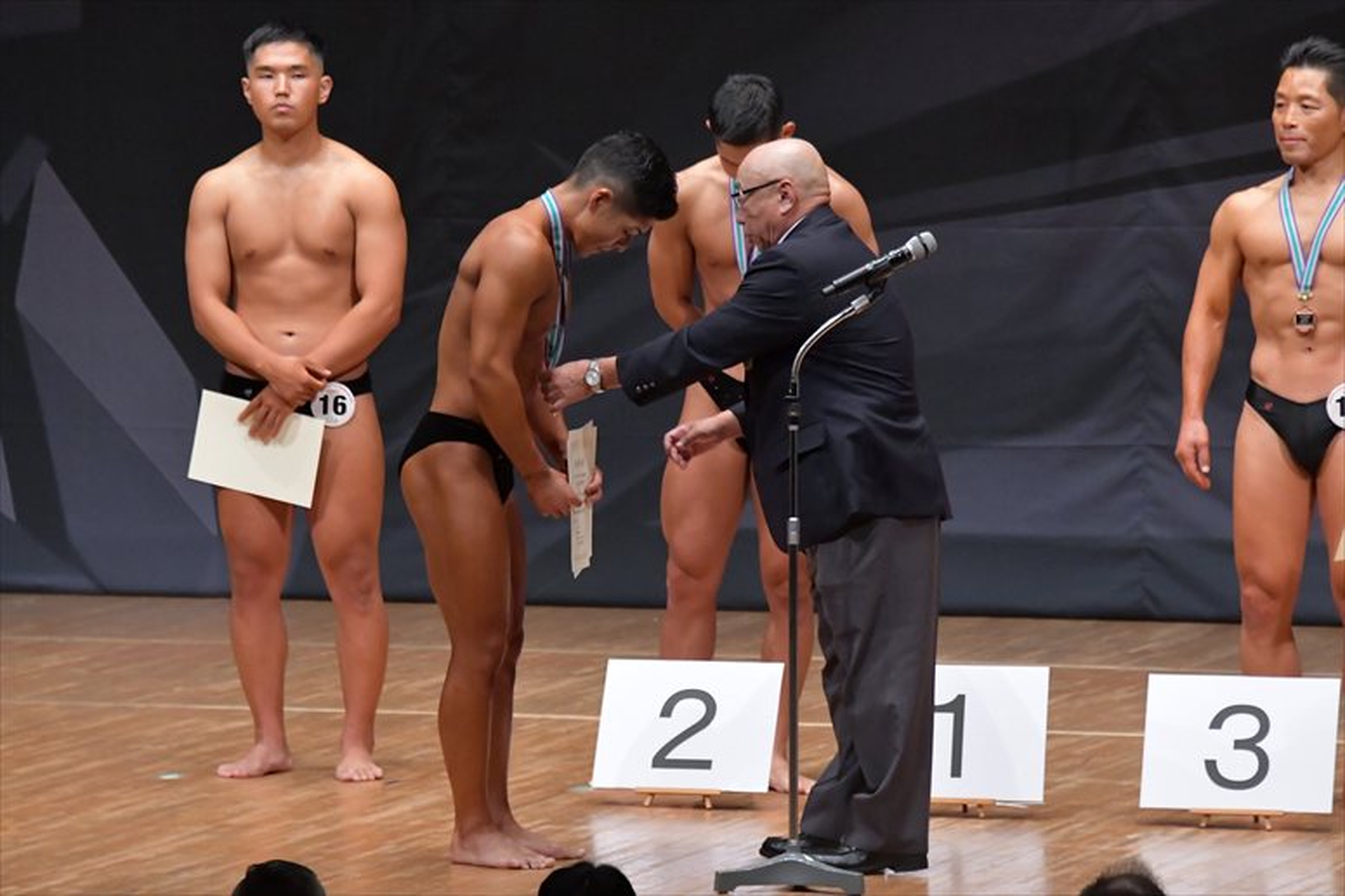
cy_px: 448
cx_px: 672
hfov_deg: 7.2
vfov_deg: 4.8
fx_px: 10643
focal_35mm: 285
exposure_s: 1/400
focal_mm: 190
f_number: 5.6
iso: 6400
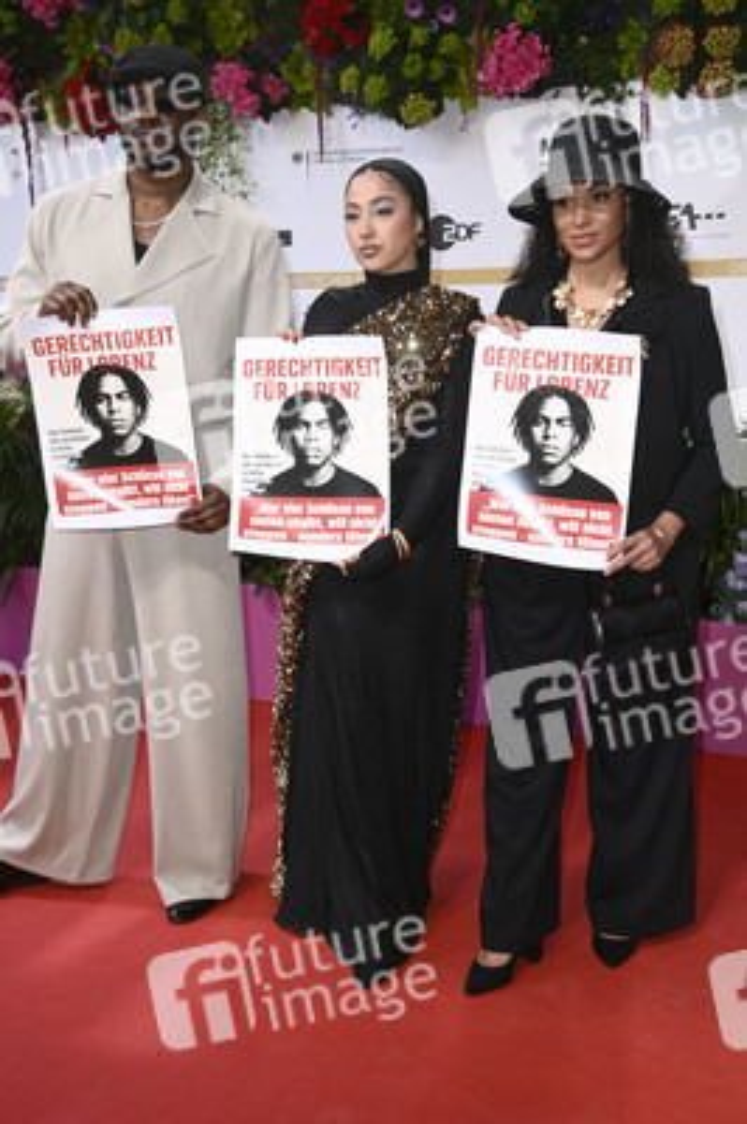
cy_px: 562
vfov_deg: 39.6
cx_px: 374
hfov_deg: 26.9
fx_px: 1559
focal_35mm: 50
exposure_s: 1/250
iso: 500
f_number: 5.6
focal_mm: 50
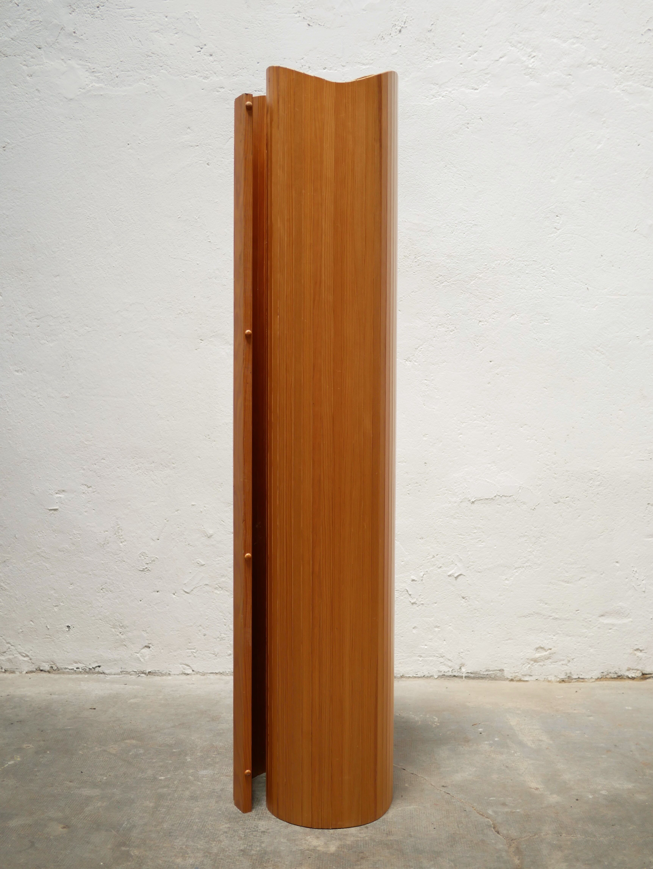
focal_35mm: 40
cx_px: 326
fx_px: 1005
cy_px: 434
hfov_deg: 36.0
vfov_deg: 46.8
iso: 250
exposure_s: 1/60
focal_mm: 20
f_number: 1.7
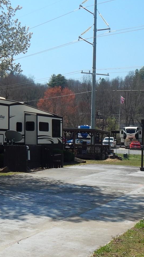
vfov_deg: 35.7
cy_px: 167
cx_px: 121
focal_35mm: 58
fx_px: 394
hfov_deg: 20.4
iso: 125
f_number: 6.1
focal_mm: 4.5
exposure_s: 1/640
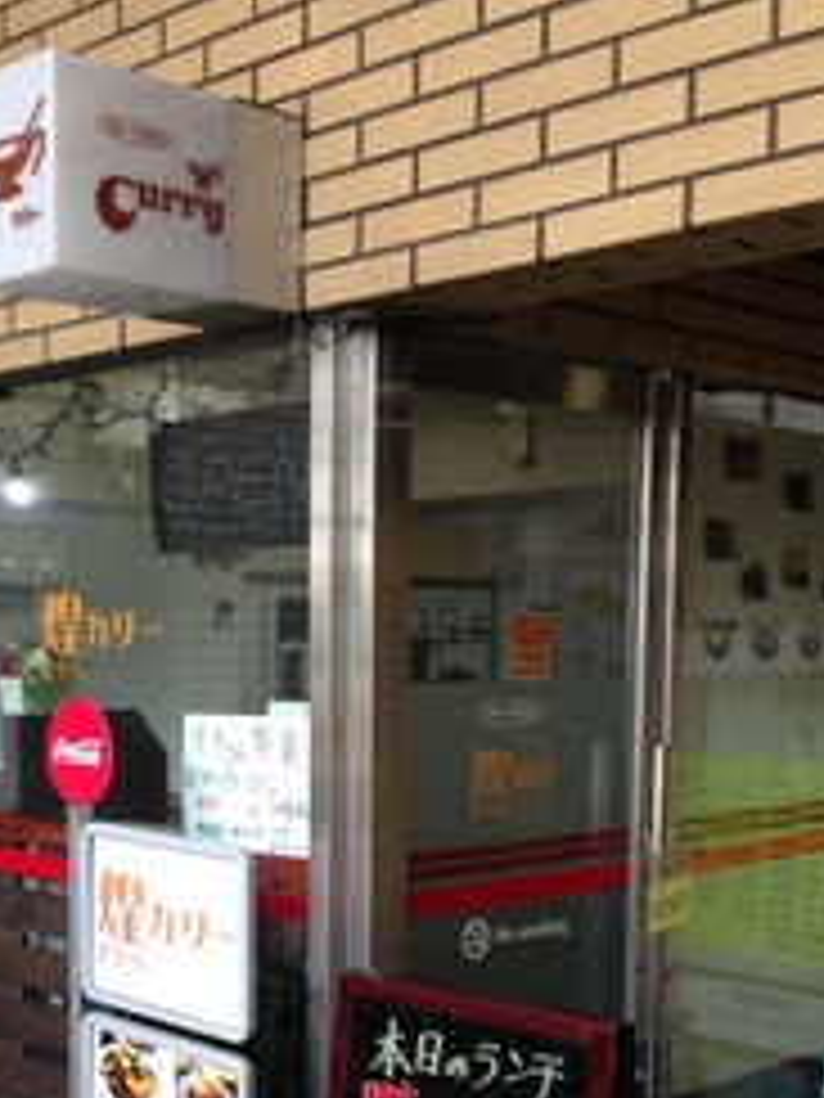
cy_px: 824
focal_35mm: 54
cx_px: 230
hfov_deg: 26.8
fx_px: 1714
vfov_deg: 34.8
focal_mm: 4.12
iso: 64
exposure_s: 1/20
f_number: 2.4
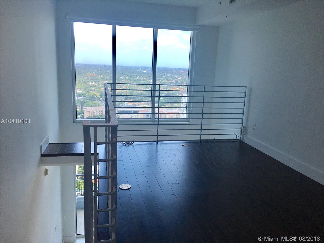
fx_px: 271
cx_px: 162
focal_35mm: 29
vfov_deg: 48.2
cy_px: 122
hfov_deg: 61.7
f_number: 2.2
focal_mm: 4.15
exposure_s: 1/353
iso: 25
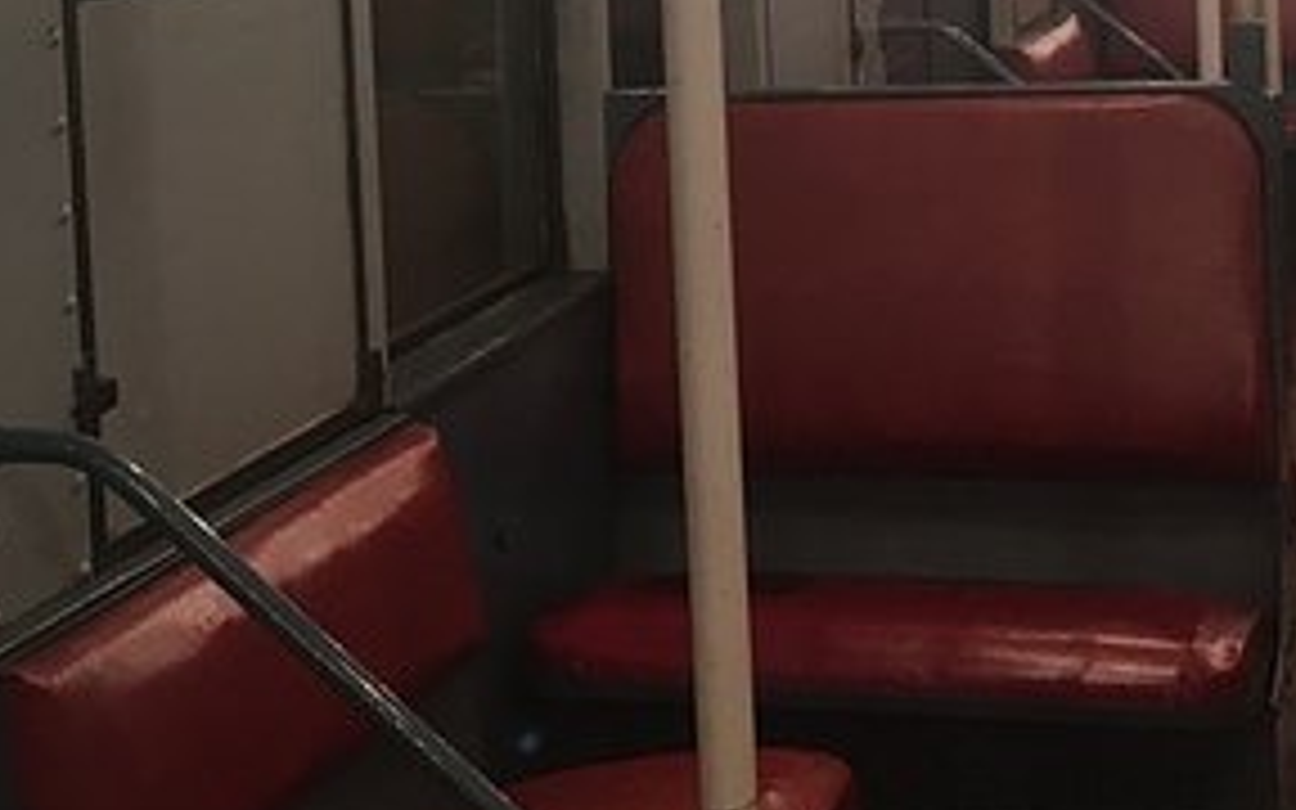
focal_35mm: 80
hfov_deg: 25.8
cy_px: -52
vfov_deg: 15.9
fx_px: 2826
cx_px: 738
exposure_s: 1/30
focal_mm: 4.15
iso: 64
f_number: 2.2
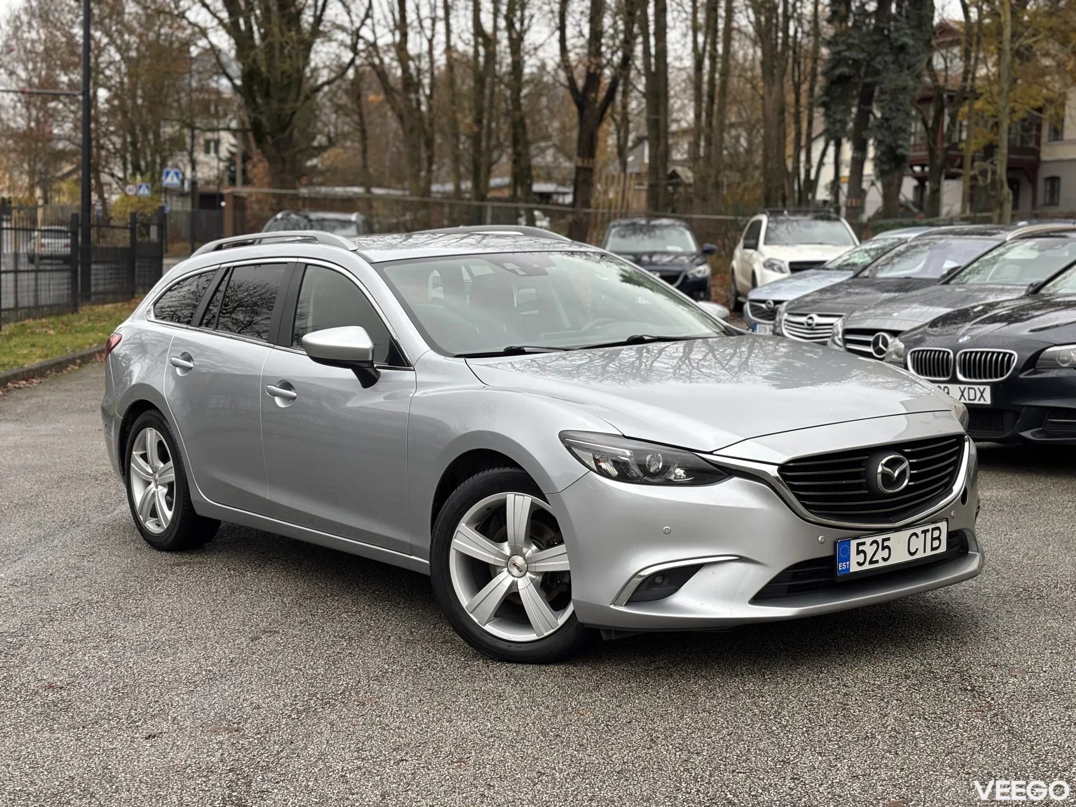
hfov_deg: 36.8
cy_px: 404
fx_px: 1616
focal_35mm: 52
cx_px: 538
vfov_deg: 28.0
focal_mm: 5.96
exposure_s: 1/167
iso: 32
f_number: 1.6
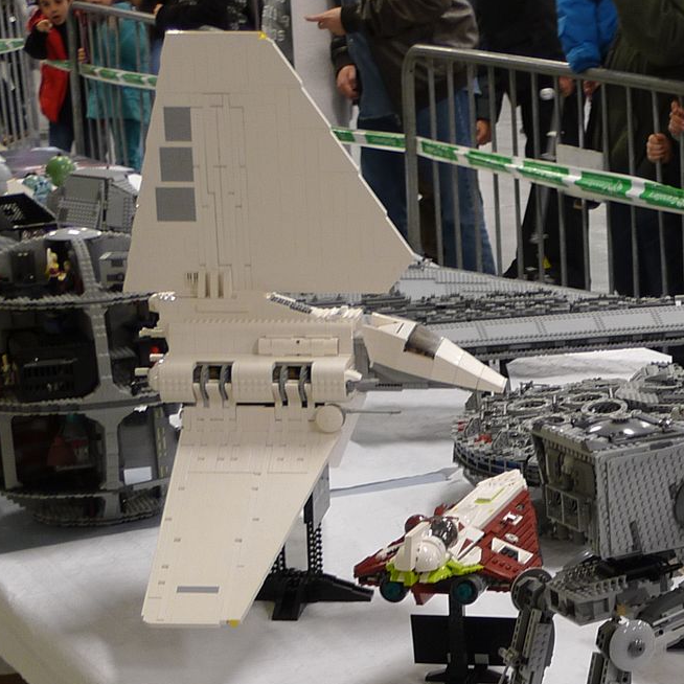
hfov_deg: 17.0
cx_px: 625
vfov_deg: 17.0
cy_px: 629
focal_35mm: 101
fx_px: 2258
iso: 80
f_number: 2.5
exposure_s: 1/10
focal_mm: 8.8
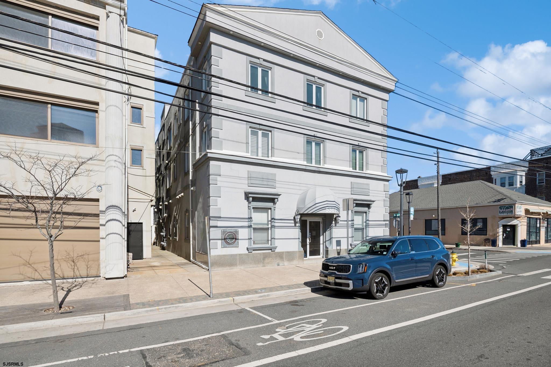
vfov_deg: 73.7
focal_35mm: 16
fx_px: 245
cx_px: 276
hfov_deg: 96.7
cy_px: 184
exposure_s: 1/250
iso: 250
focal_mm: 16
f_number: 16
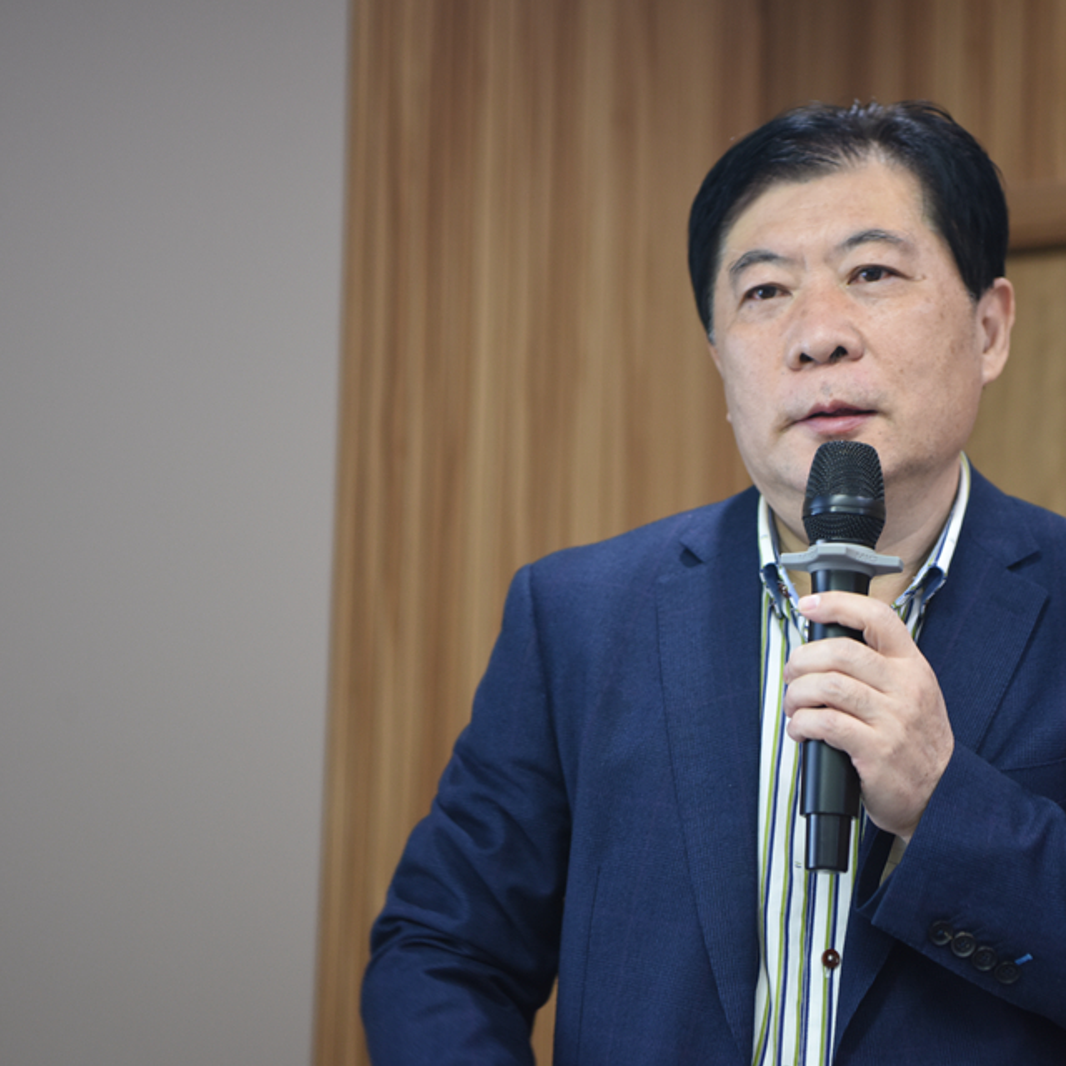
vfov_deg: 18.7
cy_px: 531
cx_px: 781
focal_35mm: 93
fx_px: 3240
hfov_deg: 18.6
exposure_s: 1/30
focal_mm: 70
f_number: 2.8
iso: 800
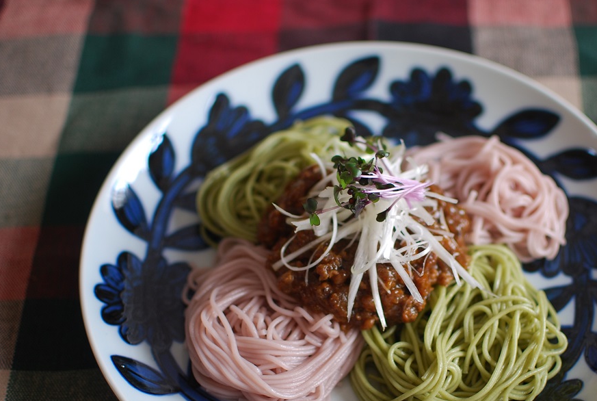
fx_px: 1158
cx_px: 371
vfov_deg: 19.6
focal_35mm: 70
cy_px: 259
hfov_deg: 28.8
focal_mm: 35
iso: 100
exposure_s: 1/125
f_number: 1.8
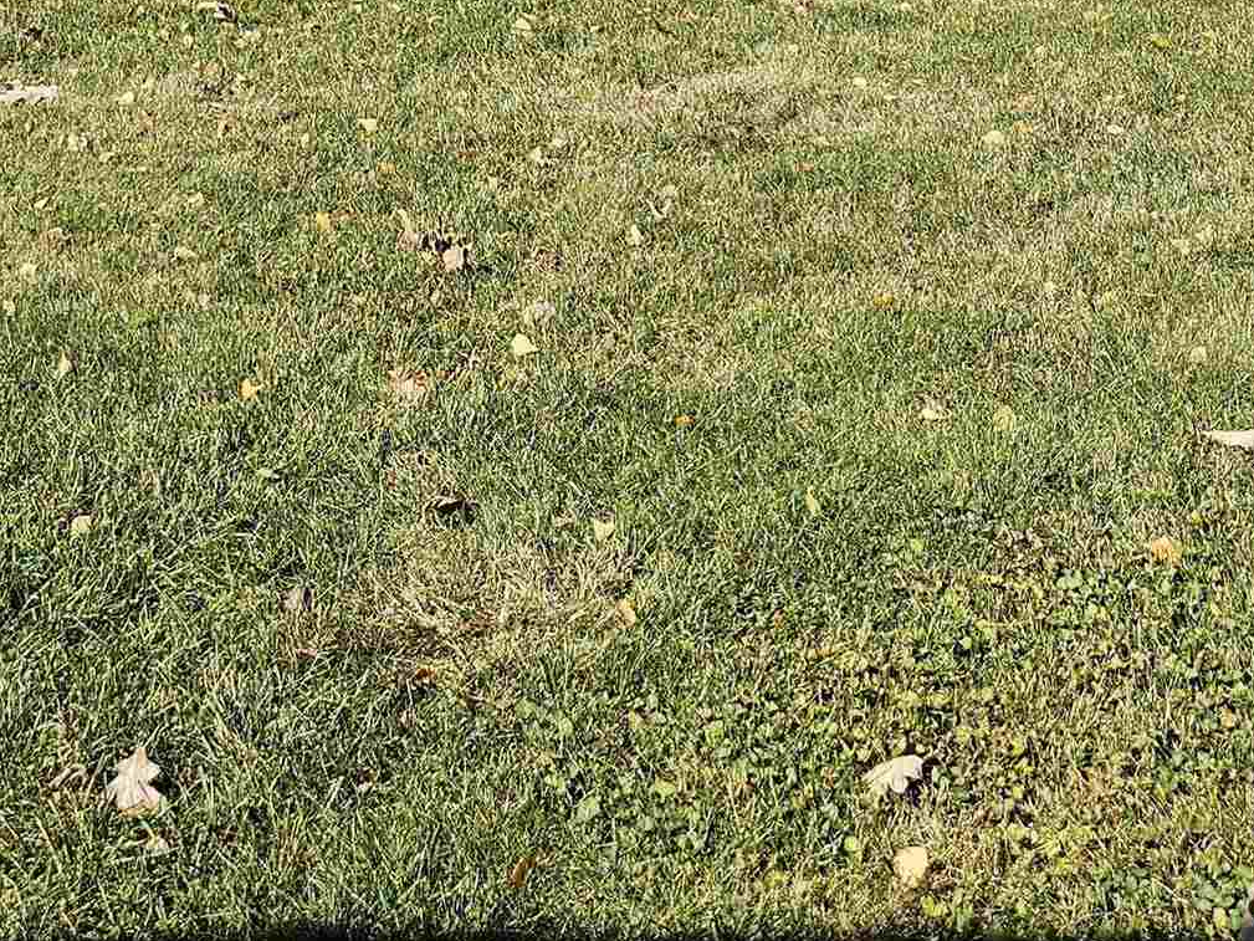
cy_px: -465
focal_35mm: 70
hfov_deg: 27.7
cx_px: 456
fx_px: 2536
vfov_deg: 18.6
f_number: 1.7
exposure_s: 1/412
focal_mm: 6.3
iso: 10
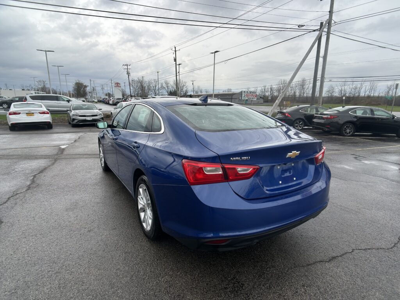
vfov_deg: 53.1
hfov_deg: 67.3
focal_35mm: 26
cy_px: 150
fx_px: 300
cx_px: 200
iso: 50
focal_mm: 5.7
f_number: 1.5
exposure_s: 1/2994
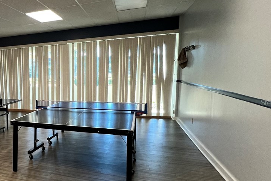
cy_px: 102
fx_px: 226
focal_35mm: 30
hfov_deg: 49.5
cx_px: -5
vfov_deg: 43.5
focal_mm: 1.57
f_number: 1.8
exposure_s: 1/120
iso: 160
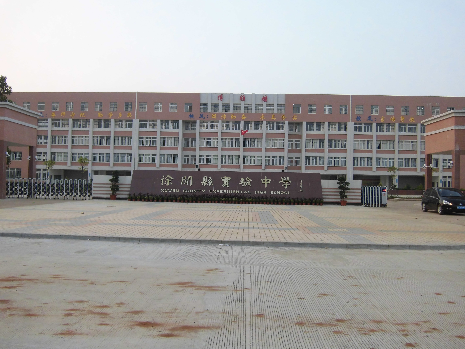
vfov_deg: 45.4
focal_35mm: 31
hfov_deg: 58.4
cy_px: 174
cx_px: 232
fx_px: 416
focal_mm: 5.5
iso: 100
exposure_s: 1/100
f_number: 2.9
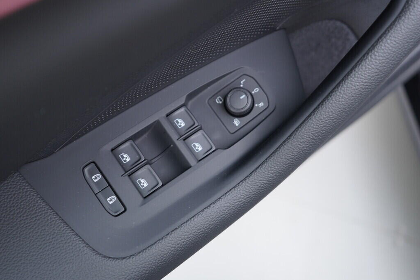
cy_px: 140
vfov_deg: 36.9
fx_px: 420
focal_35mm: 36
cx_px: 210
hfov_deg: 53.1
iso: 250
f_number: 2.8
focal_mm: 24
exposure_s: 1/40
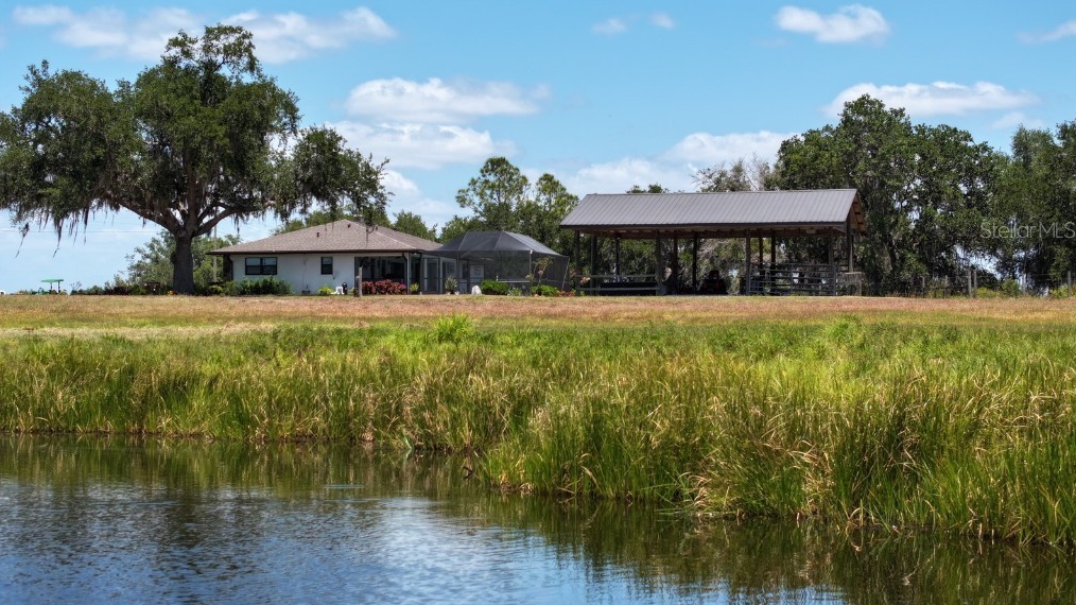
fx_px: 2197
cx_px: 537
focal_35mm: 77
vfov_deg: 15.7
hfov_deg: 27.5
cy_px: 229
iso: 110
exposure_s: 1/1000
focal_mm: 19.35
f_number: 2.8
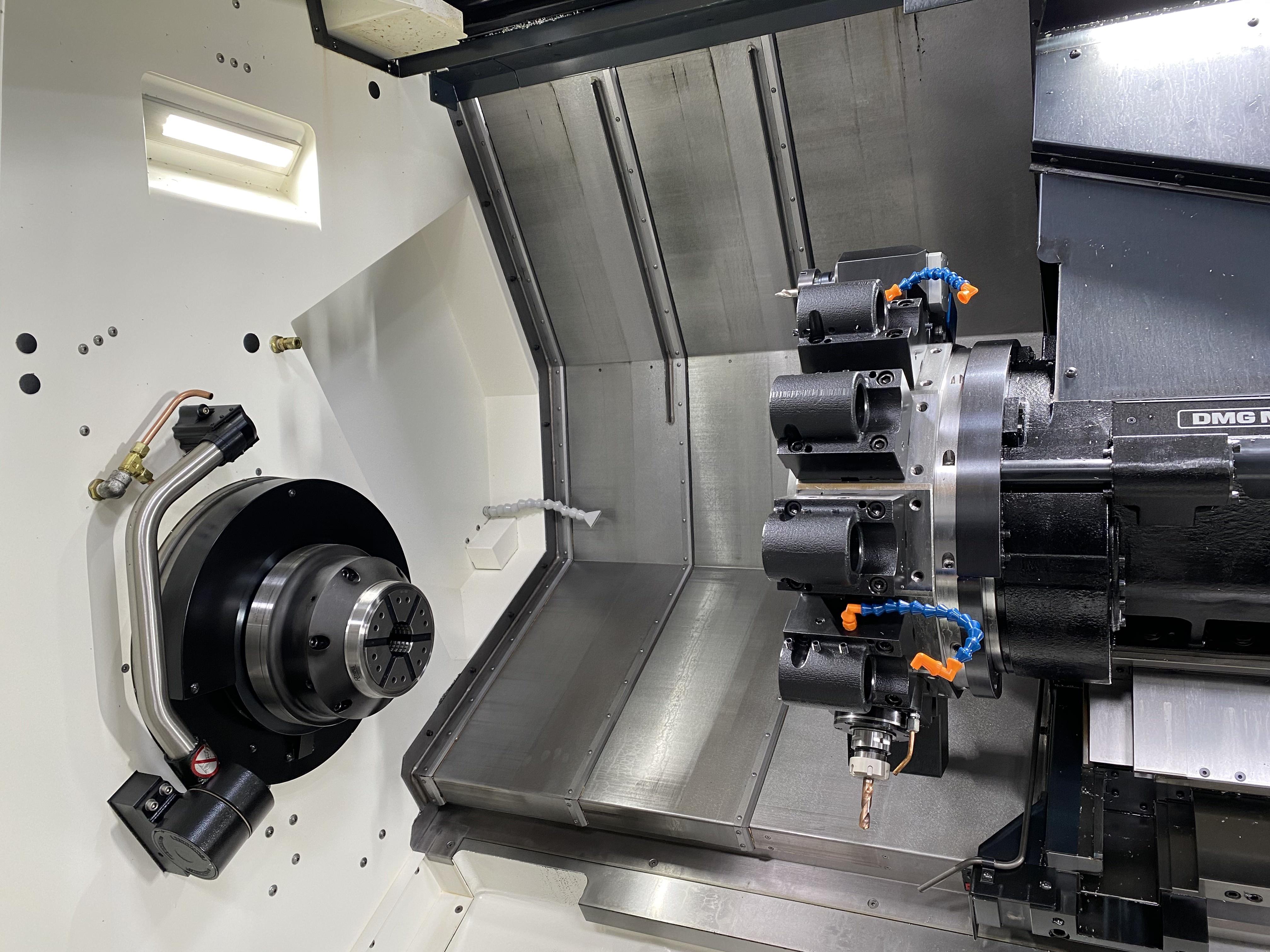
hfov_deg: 67.3
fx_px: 954
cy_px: 476
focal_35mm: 26
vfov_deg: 53.1
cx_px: 635
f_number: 1.8
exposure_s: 1/60
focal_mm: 4.25
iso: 80
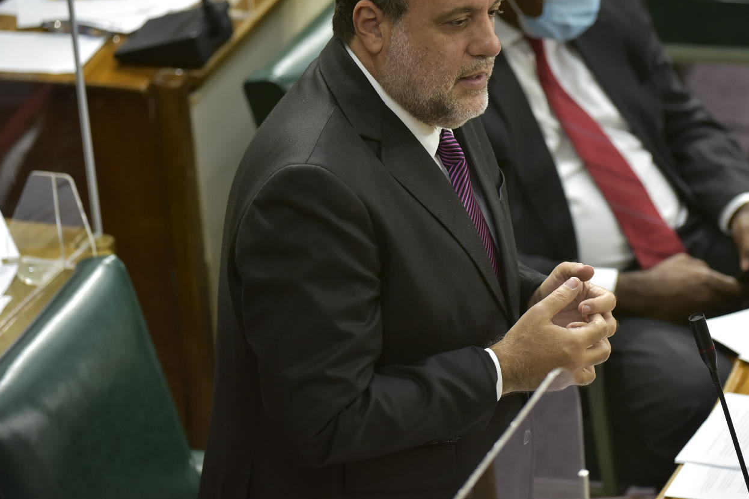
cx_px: 482
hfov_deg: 7.9
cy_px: 188
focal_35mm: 260
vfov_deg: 5.3
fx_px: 5410
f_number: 4
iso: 2000
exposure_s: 1/125
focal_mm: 200
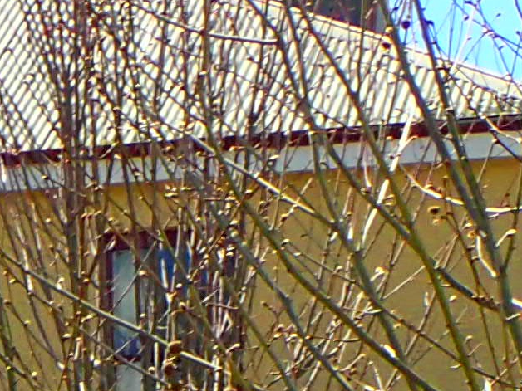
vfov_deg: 5.1
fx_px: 4207
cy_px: 1030
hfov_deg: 7.0
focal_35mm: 279
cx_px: -338
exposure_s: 1/500
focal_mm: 6.86
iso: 100
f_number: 3.5
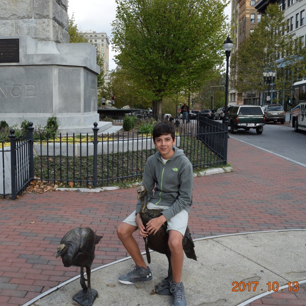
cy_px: 154
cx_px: 109
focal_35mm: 39
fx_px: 390
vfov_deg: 42.8
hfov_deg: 42.4
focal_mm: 20
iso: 360
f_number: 8
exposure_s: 1/250
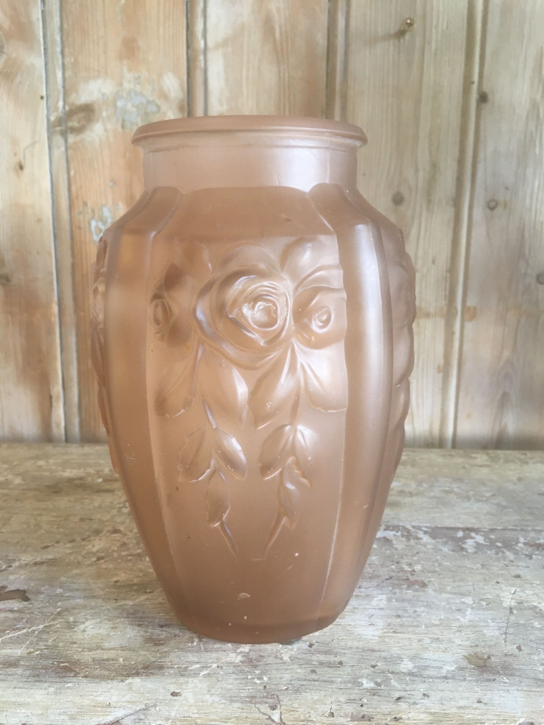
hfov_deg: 48.2
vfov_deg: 61.7
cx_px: 272
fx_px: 608
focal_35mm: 29
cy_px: 362
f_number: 2.2
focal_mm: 4.15
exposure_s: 1/33
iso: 125
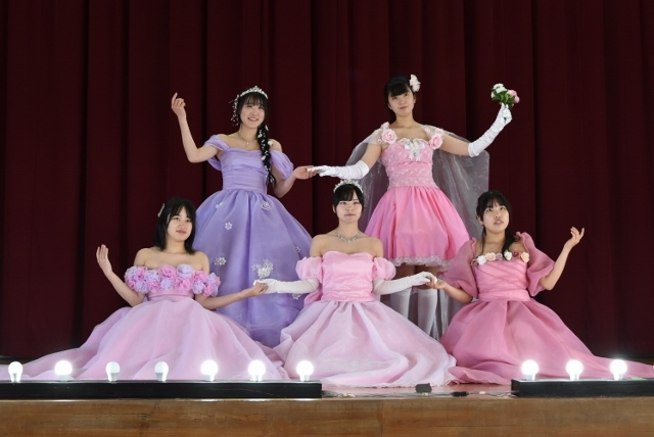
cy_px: 218
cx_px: 327
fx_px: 1309
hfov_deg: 28.0
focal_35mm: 72
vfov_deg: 19.0
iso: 500
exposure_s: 1/60
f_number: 5.3
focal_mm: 48
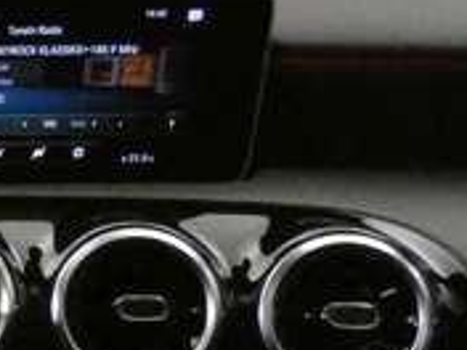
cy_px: 316
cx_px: -568
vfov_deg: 16.0
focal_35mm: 91
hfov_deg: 15.3
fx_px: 1228
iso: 1600
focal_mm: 3.6
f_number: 2.8
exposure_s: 1/50
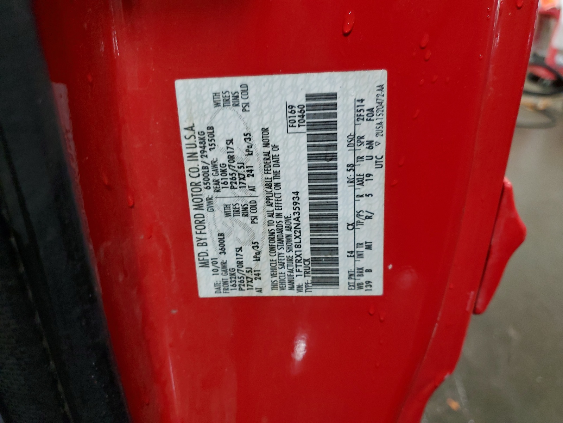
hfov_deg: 67.3
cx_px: 282
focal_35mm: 26
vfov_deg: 53.1
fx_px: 423
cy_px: 212
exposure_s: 1/60.2
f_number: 1.5
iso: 195
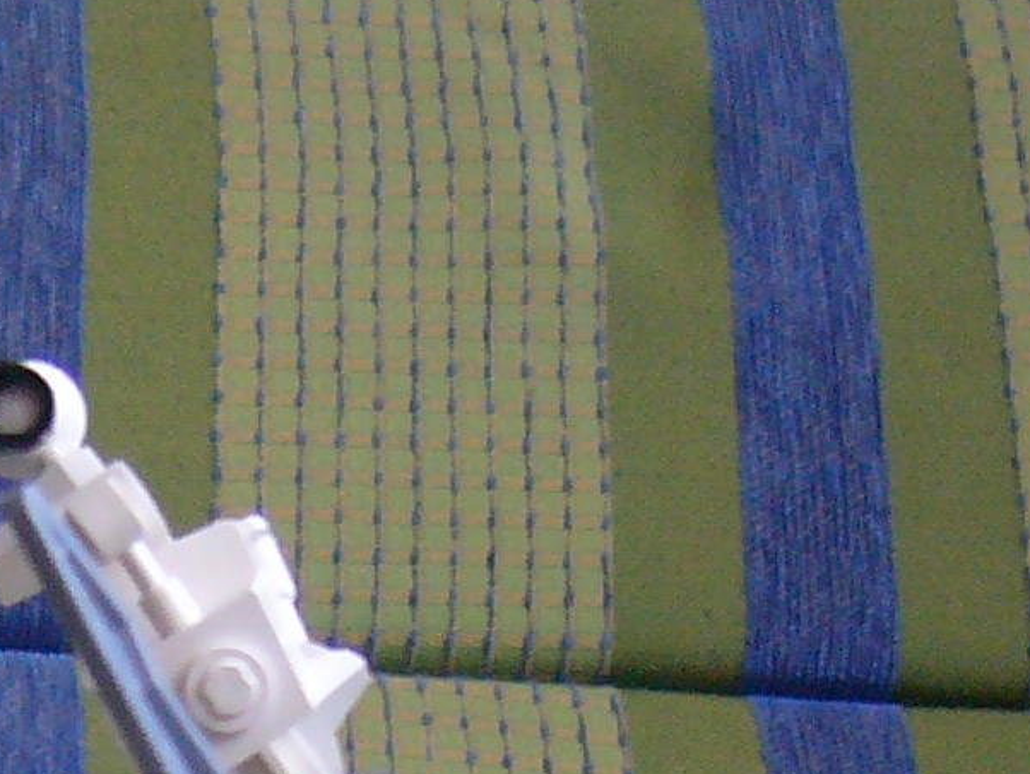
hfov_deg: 12.7
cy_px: 1099
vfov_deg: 9.5
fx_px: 4554
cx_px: -121
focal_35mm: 153
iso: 200
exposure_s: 1/8
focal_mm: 7.5
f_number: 3.2
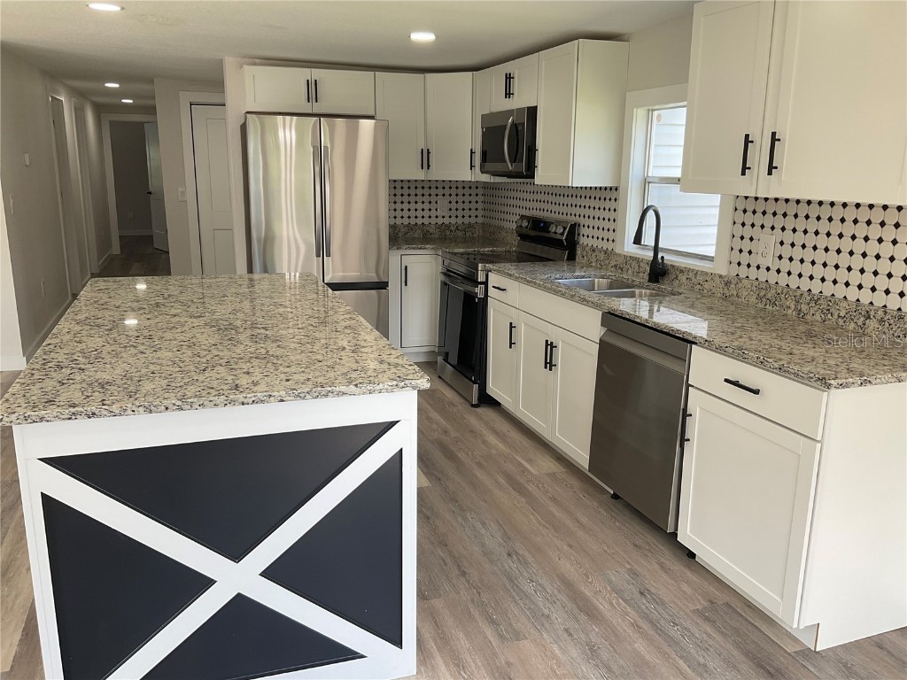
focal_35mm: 29
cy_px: 340
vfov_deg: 48.2
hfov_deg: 61.7
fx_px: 760
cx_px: 454
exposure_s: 1/120
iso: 25
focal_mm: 3
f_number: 1.8
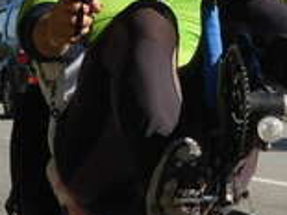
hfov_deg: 4.6
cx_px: 224
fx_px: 3595
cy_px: -39
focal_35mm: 434
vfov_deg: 3.4
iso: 79
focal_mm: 18.6
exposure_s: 1/645
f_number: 4.2
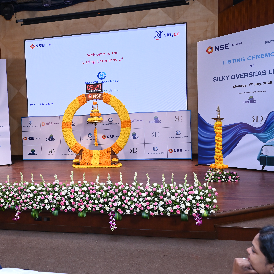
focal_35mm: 31
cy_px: 137
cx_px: 84
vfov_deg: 52.5
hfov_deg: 51.2
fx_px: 278
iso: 1600
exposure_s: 1/125
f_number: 5.6
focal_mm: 24
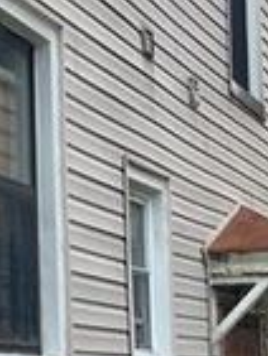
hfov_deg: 11.8
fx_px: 1268
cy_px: 178
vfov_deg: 16.0
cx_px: -66
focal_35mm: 123
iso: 32
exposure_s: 1/805
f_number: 1.8
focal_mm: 4.25
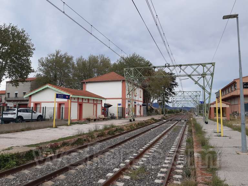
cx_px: 124
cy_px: 93
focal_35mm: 26
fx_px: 186
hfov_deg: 67.3
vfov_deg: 53.1
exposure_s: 1/1328
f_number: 1.7
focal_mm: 3.92
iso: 40
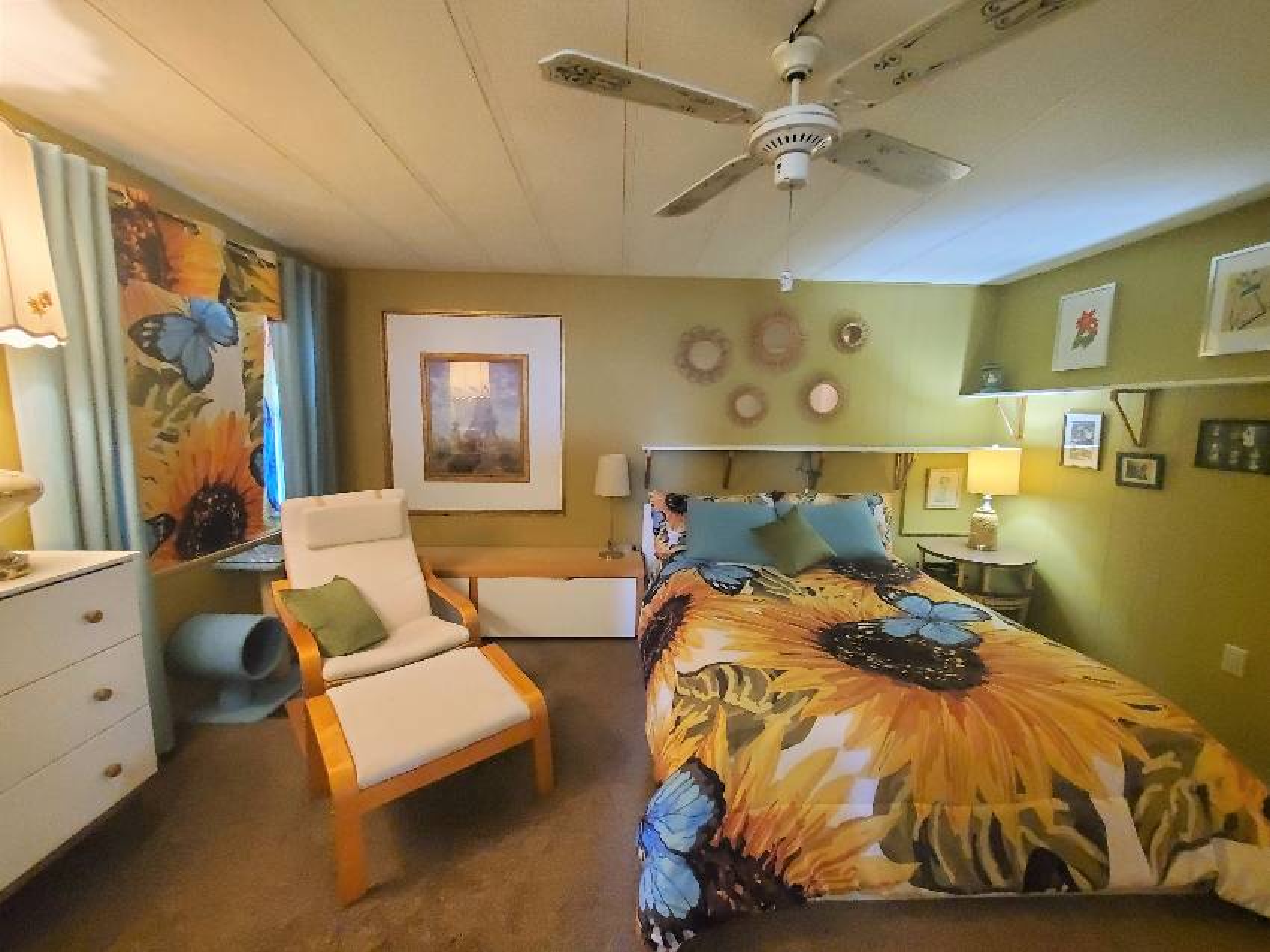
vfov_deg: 89.9
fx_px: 477
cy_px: 476
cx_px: 635
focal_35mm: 13
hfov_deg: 106.2
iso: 1000
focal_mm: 1.8
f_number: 2.2
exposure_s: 1/30
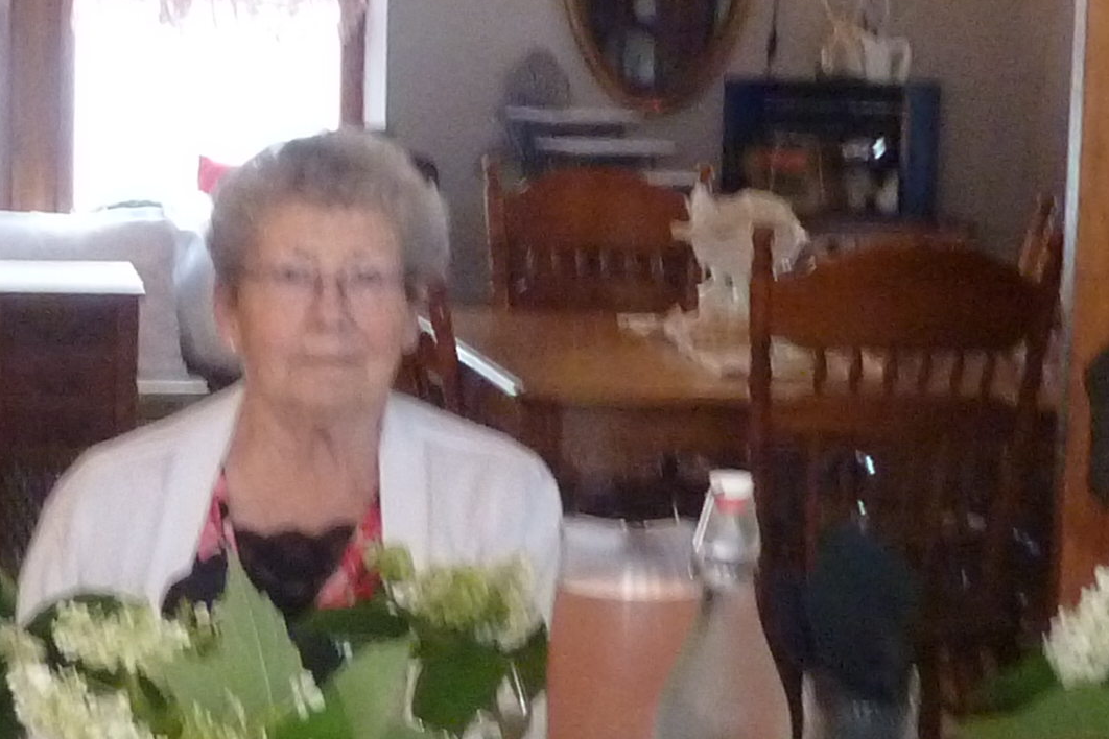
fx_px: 3388
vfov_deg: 12.4
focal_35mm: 110
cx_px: 363
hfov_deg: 18.5
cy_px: 276
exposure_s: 1/13
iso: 400
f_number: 3.4
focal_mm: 4.7
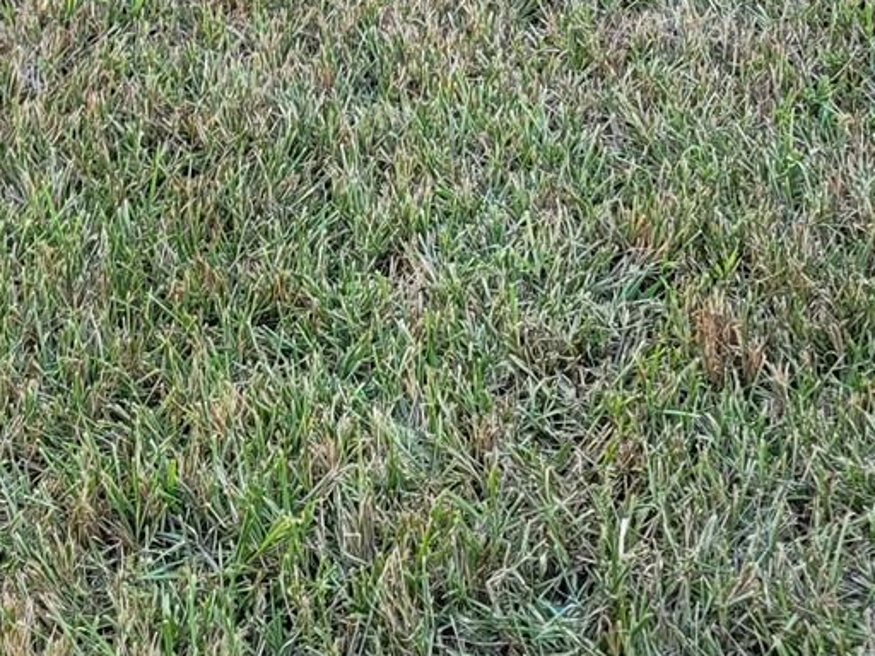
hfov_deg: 19.6
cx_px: 402
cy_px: -596
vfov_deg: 13.1
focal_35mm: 100
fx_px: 2528
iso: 40
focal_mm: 7
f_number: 1.8
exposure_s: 1/120
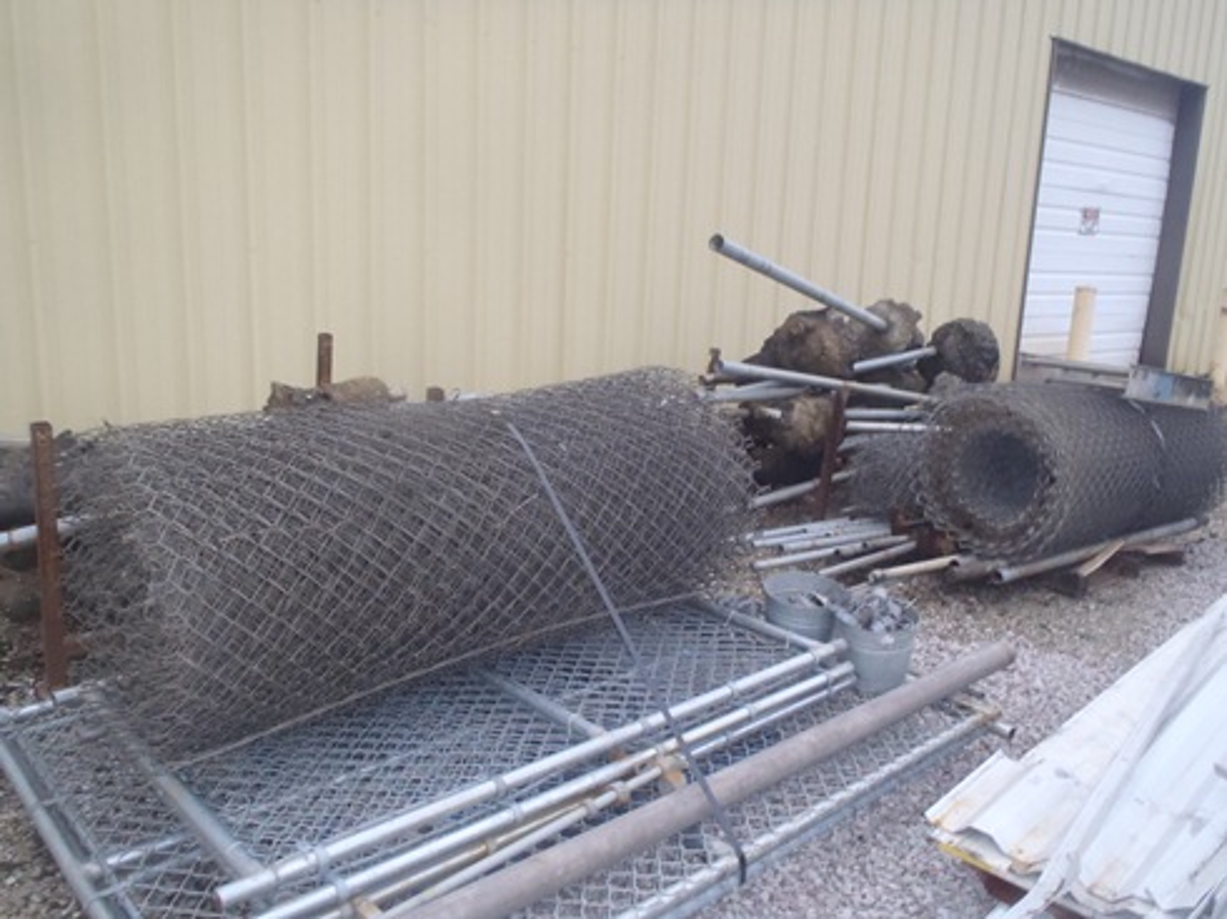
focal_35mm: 28
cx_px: 614
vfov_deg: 49.7
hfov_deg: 63.5
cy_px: 460
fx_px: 992
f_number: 3.9
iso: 250
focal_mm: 5
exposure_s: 1/30
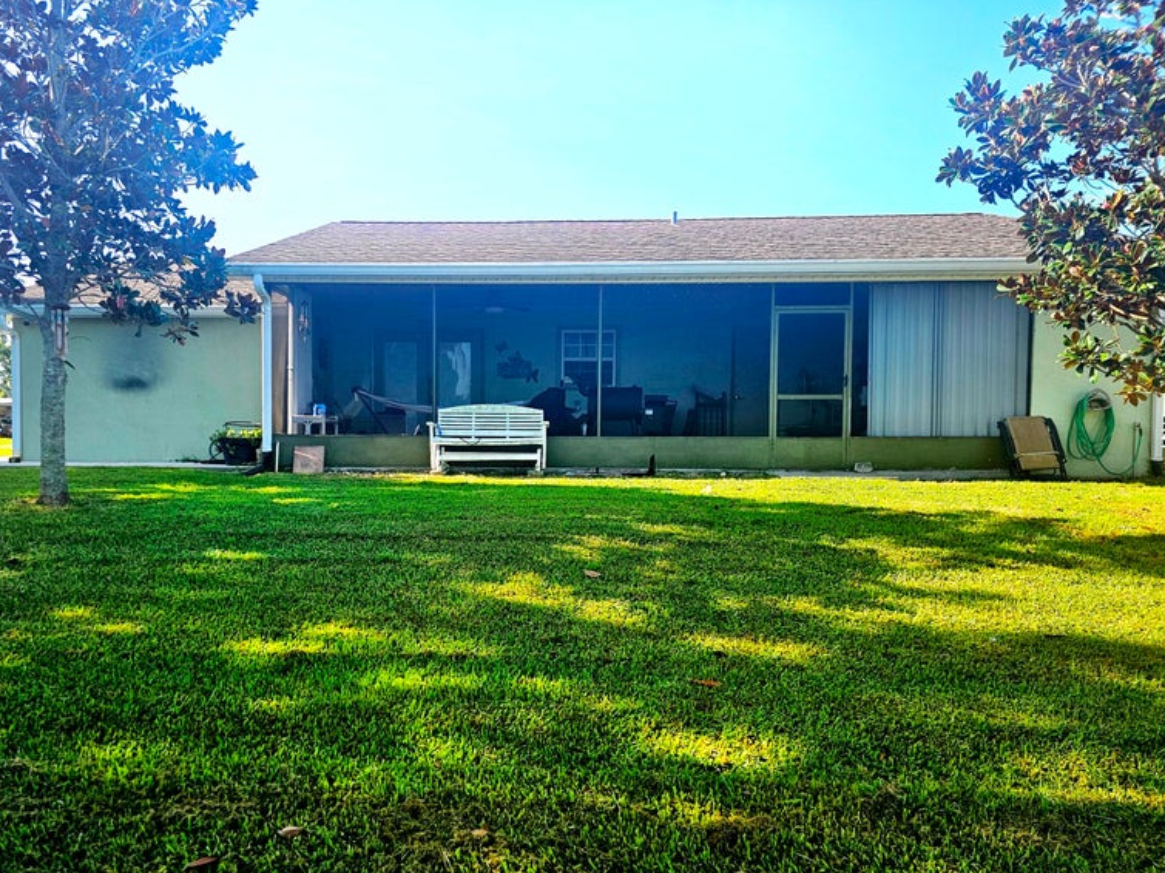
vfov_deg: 53.0
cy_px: 474
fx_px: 875
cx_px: 525
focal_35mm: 26
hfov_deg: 67.2
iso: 20
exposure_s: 1/443
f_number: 1.7
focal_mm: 6.3
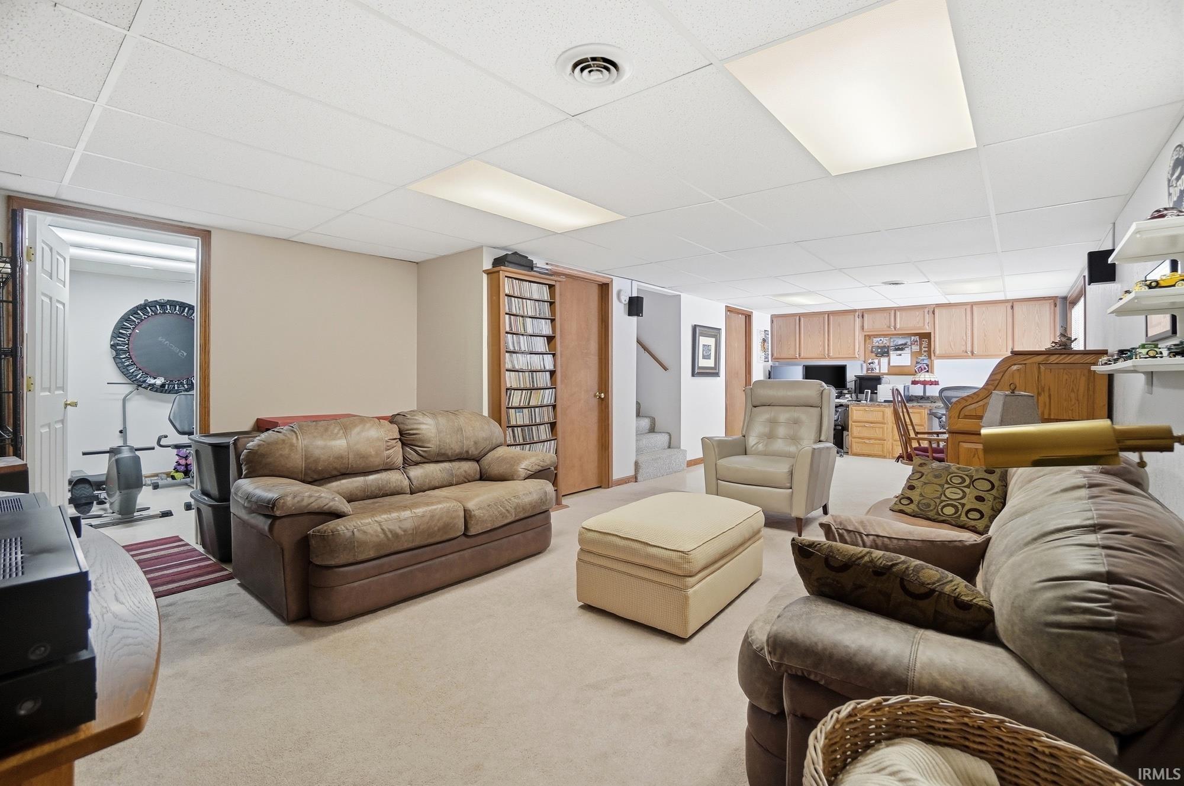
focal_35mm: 15
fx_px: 493
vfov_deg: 77.2
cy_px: 393
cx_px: 592
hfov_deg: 100.4
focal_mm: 10
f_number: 4
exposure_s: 1/100
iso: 100
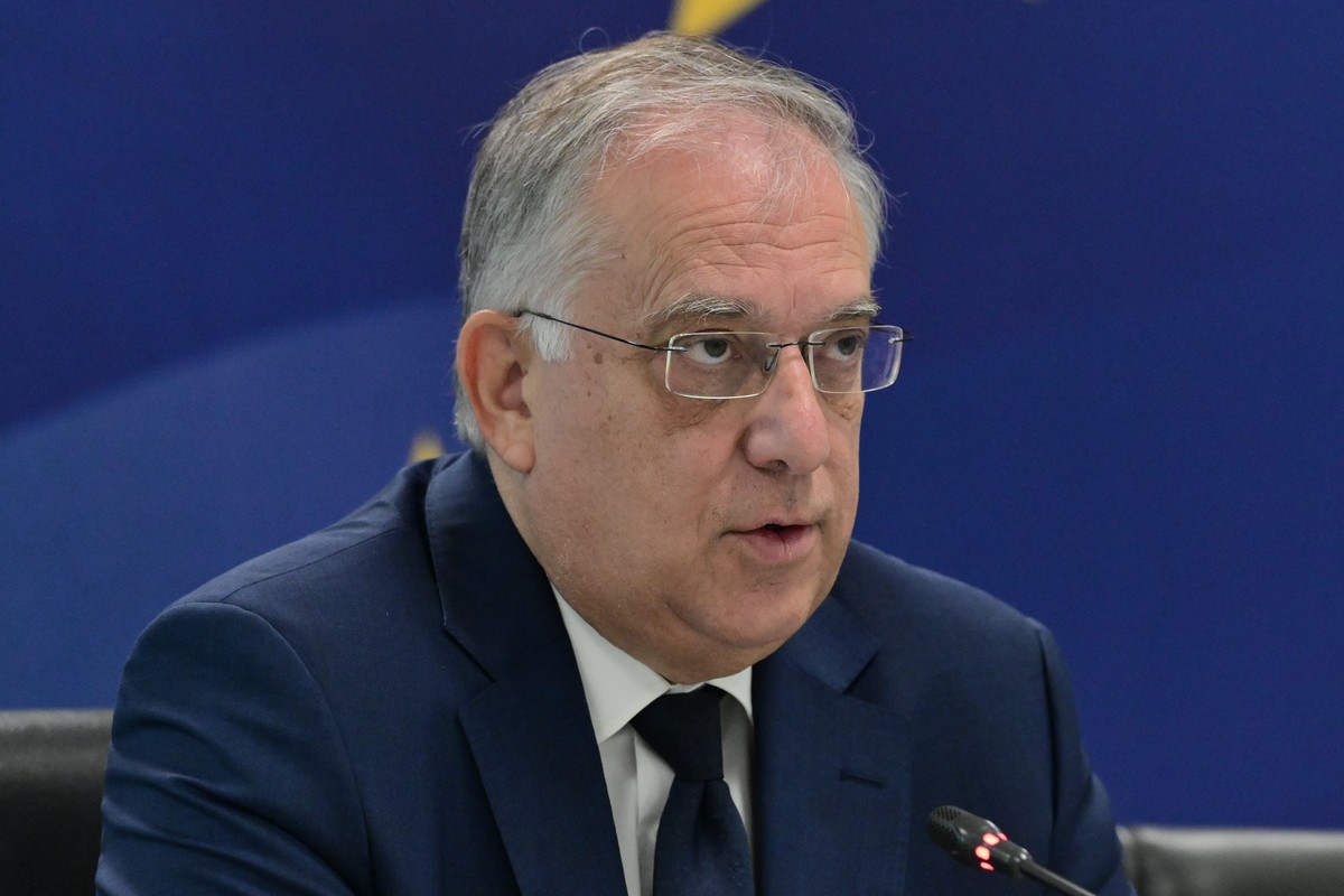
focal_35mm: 300
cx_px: 672
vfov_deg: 4.6
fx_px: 11199
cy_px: 448
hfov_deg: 6.9
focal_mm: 200
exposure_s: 1/320
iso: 5000
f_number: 4.5
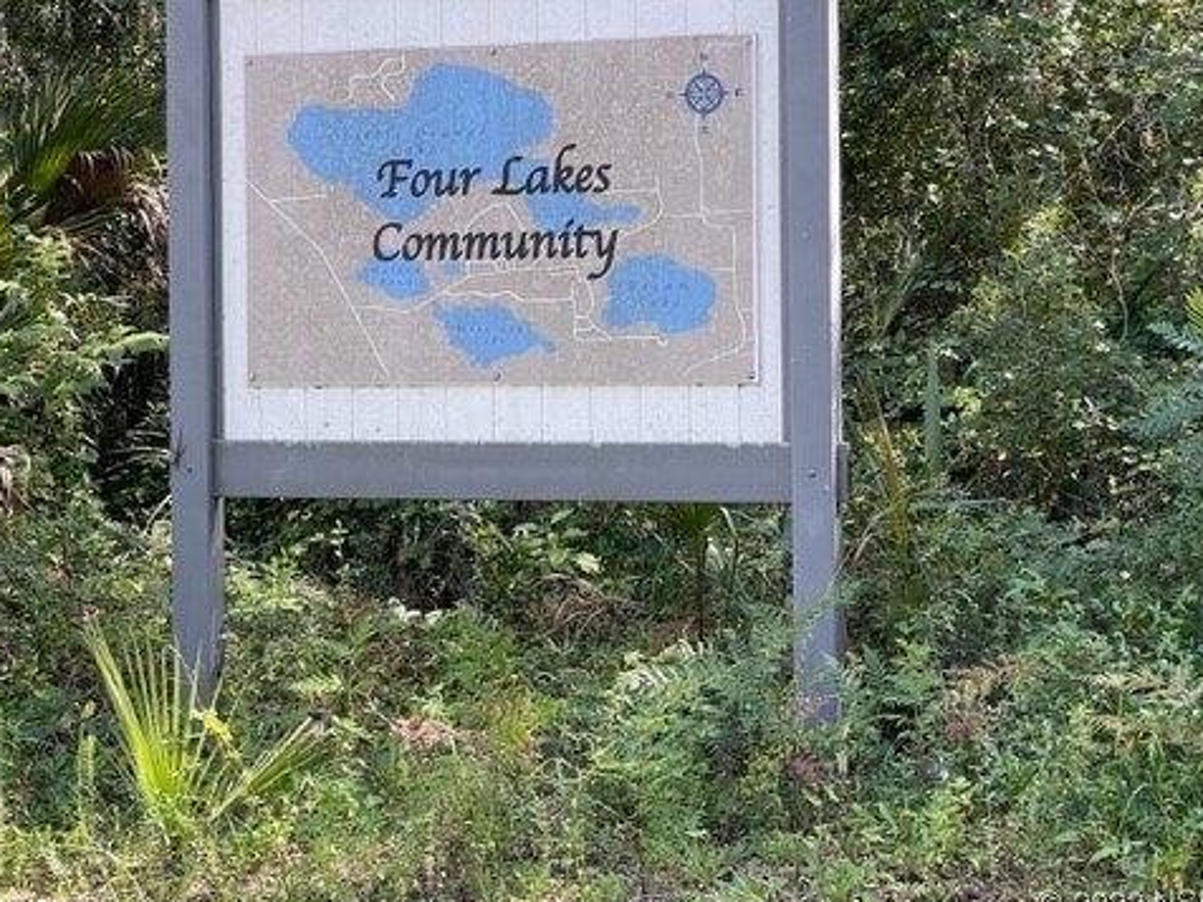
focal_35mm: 86
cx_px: 488
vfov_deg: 17.1
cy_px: 323
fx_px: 2989
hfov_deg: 22.7
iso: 20
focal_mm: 7.5
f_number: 2.2
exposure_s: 1/116
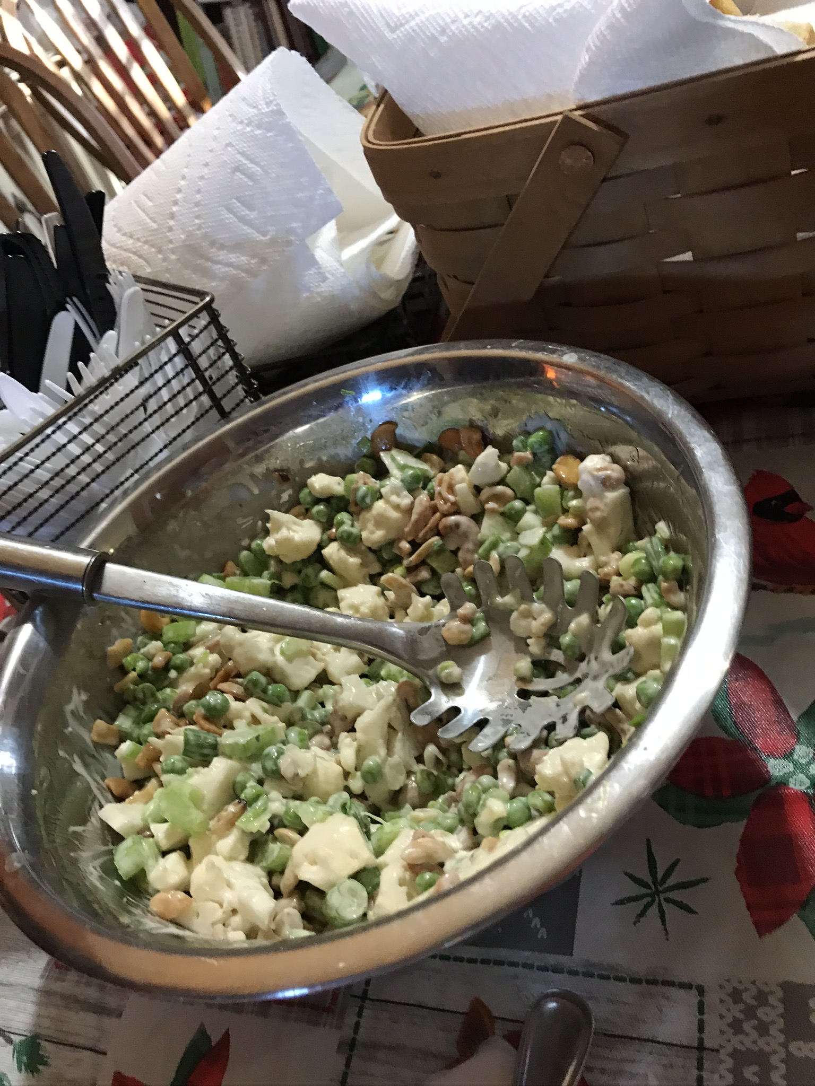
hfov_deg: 49.7
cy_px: 543
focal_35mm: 28
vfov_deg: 63.4
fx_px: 879
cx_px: 408
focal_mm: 3.99
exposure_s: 1/15
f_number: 1.8
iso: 80
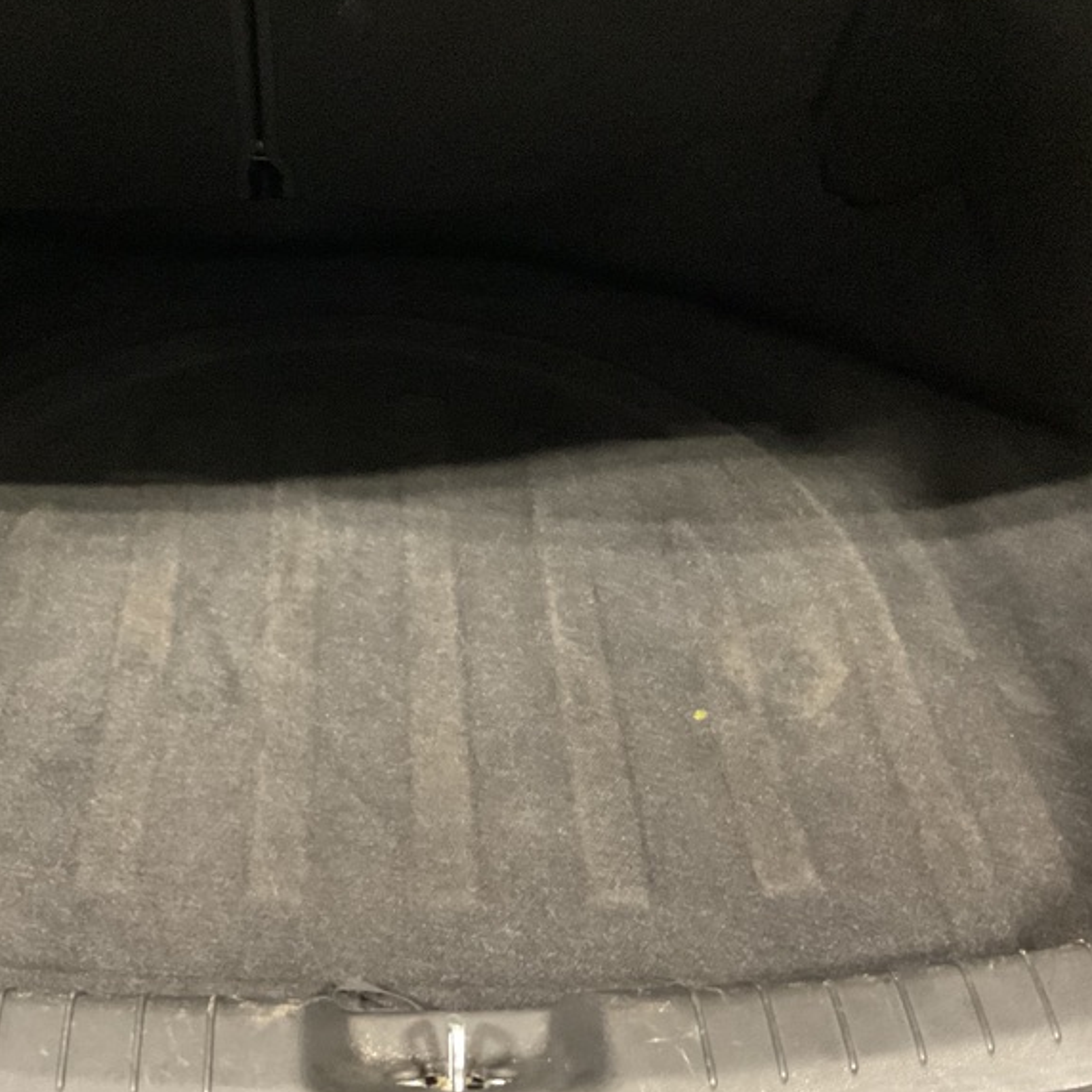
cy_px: 567
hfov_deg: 38.8
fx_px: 1535
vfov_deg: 39.2
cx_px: 380
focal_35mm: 43
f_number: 1.8
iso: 500
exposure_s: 1/30
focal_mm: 3
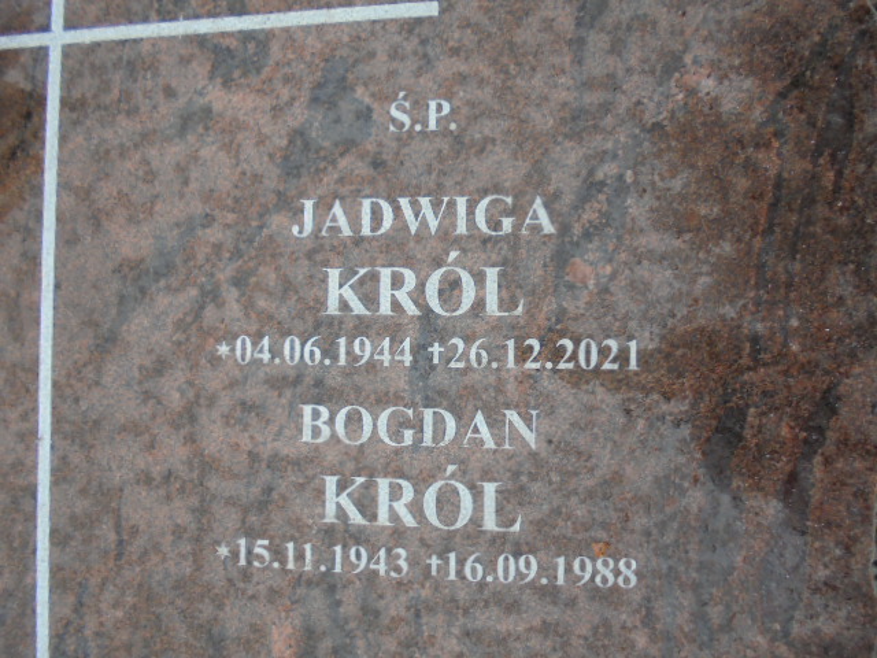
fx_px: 659
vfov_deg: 53.1
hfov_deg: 67.3
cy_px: 329
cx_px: 438
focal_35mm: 26
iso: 100
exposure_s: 1/320
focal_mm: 4.6
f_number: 3.5
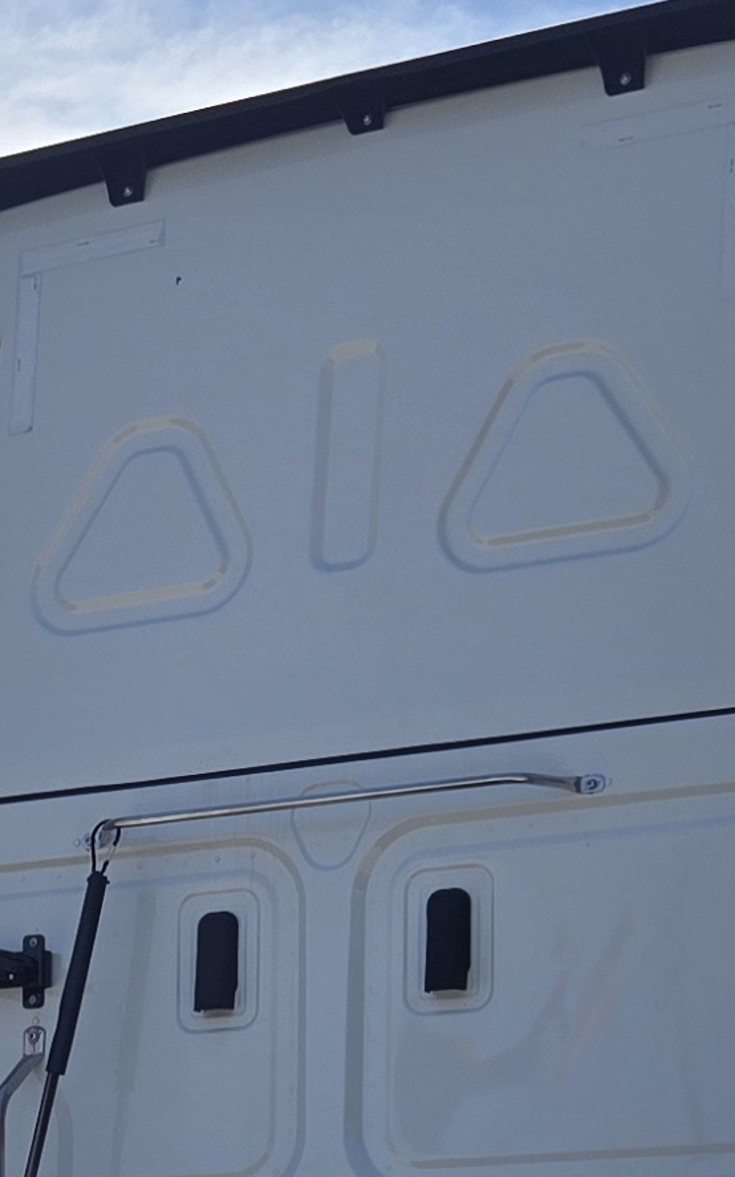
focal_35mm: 110
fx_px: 3527
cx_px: -167
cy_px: 1564
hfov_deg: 11.6
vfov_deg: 17.6
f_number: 1.8
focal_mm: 5.4
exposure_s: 1/2228
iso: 25
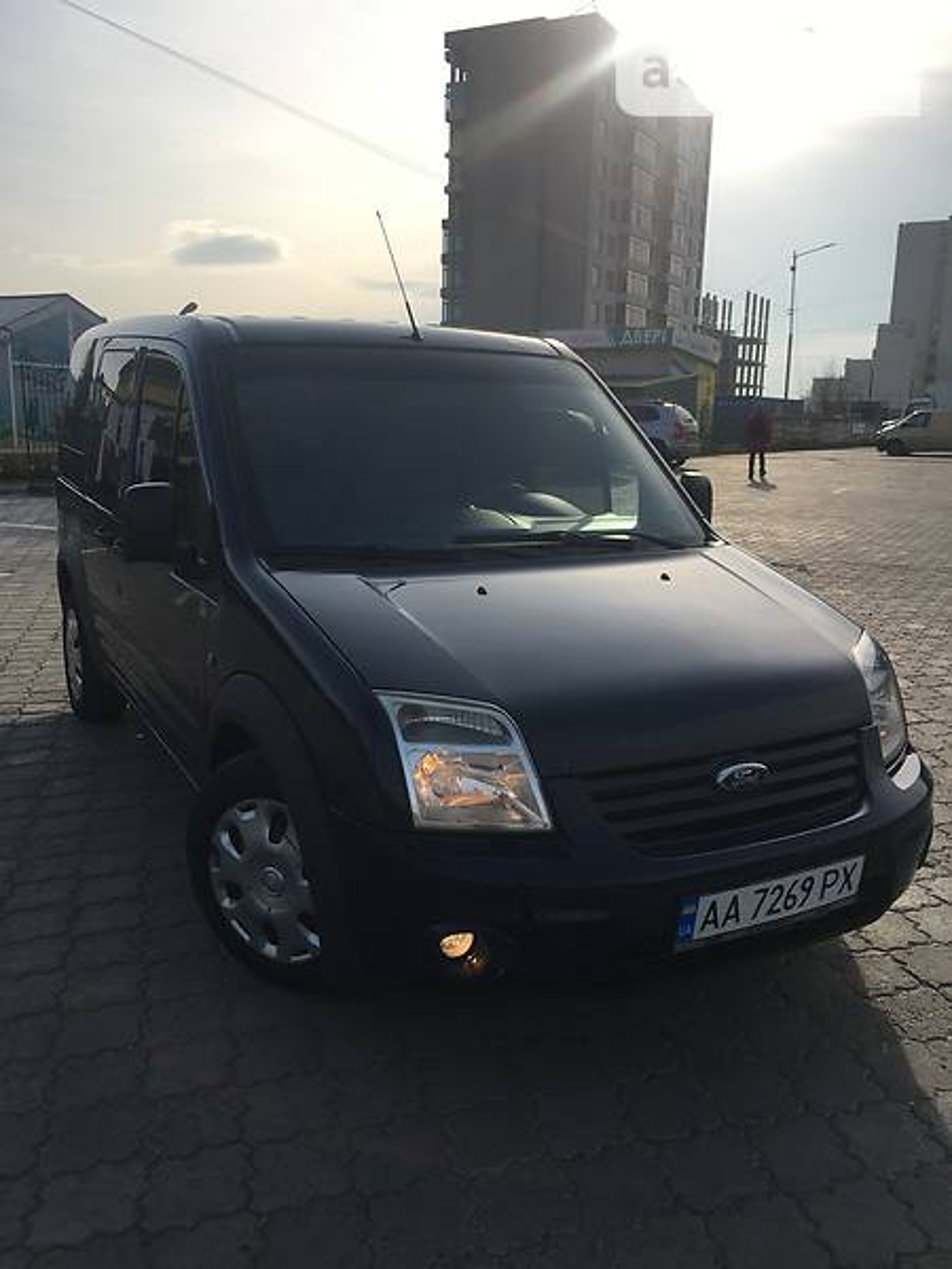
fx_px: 1063
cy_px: 634
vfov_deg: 61.7
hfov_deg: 48.2
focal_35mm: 29
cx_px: 476
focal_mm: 4.2
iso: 25
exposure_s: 1/1876
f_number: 2.2
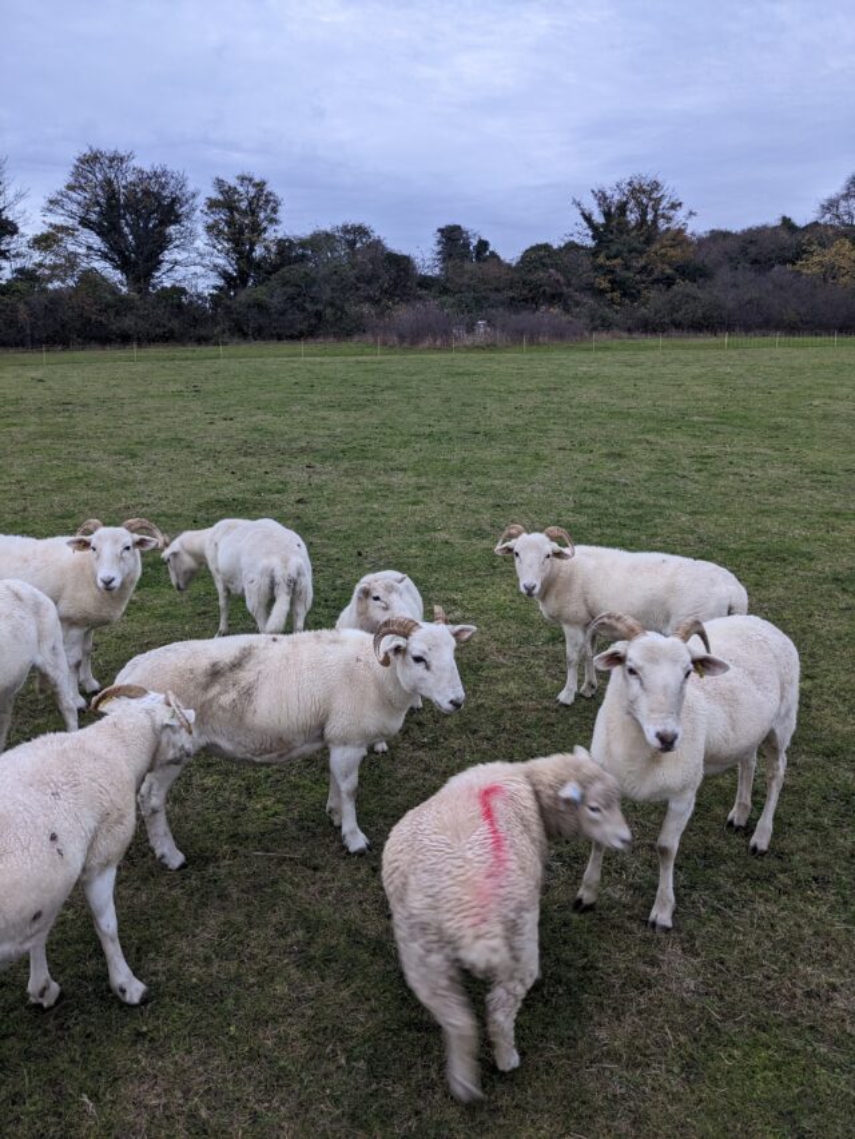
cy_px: 570
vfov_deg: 65.3
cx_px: 428
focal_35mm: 27
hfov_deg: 51.4
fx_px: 889
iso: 62
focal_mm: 4.38
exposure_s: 1/45.6
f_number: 1.73
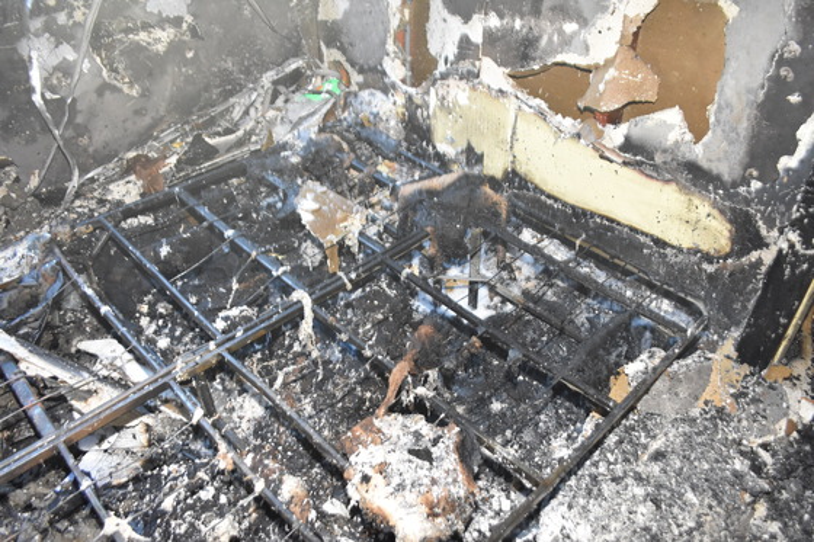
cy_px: 271
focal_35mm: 27
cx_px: 407
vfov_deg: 47.9
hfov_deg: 67.4
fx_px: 610
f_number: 4
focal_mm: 18
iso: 2000
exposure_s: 1/60
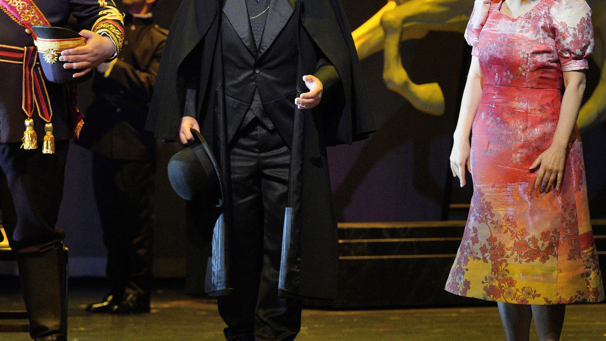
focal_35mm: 197
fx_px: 3165
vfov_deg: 6.2
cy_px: 51
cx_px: 271
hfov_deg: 10.9
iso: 4000
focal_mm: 107
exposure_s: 1/160
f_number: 4.5
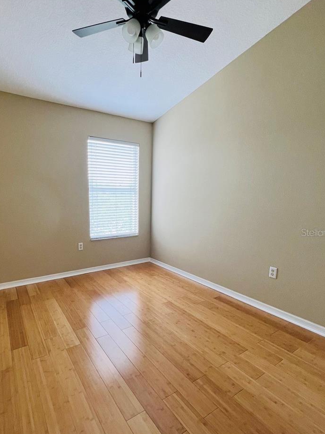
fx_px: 213
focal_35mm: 17
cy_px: 232
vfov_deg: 90.9
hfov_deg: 74.0
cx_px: 133
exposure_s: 1/120
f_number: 1.8
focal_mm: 1.57
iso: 100
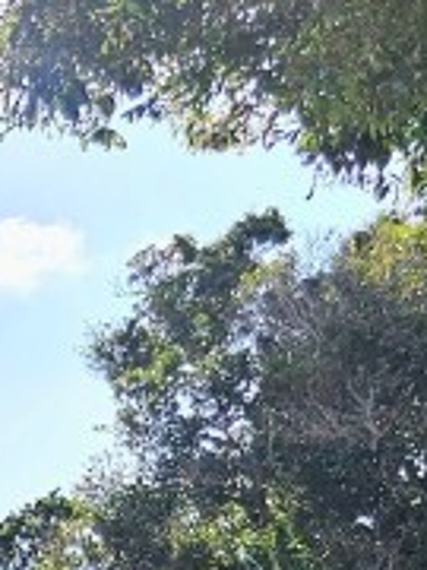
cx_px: -1085
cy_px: 1070
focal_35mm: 131
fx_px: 2155
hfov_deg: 8.3
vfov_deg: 13.3
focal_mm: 6.3
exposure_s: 1/1667
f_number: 1.7
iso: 10
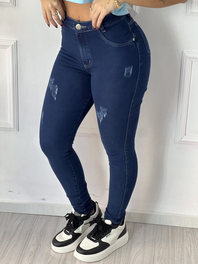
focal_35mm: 77
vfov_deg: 25.3
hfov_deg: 19.1
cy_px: 132
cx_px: 99
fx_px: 587
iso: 100
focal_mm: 9
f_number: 2.8
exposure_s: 1/120
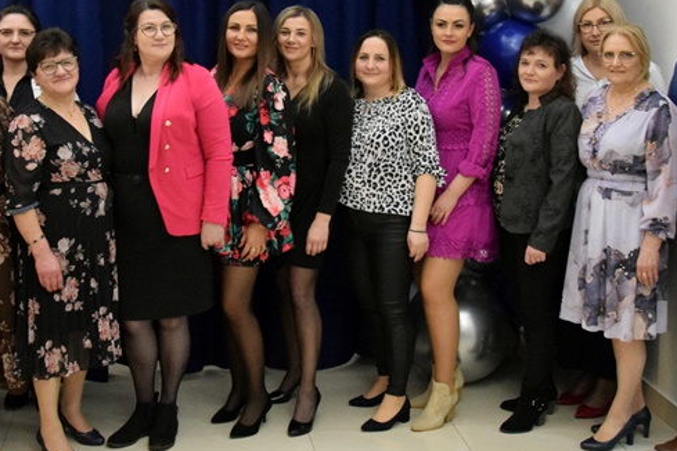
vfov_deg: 23.3
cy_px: 133
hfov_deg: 34.4
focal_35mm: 58
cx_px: 263
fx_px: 1089
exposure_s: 1/100
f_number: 4.5
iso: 5000
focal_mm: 21
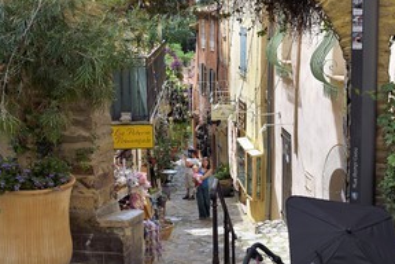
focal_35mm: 51
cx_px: 265
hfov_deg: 38.4
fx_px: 560
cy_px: 120
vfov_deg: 26.5
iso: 200
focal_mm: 35
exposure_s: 1/60
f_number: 18
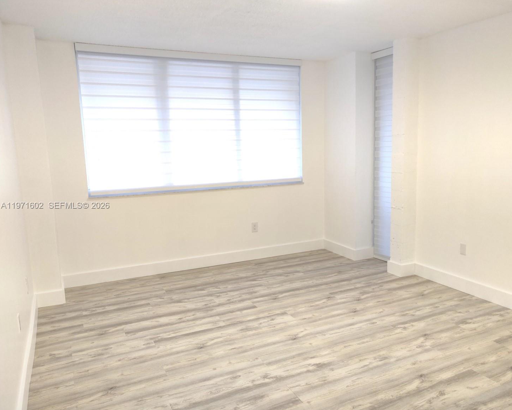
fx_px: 409
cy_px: 206
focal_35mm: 27
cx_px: 282
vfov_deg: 53.2
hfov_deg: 63.9
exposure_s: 1/50
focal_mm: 4.25
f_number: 1.7
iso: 400
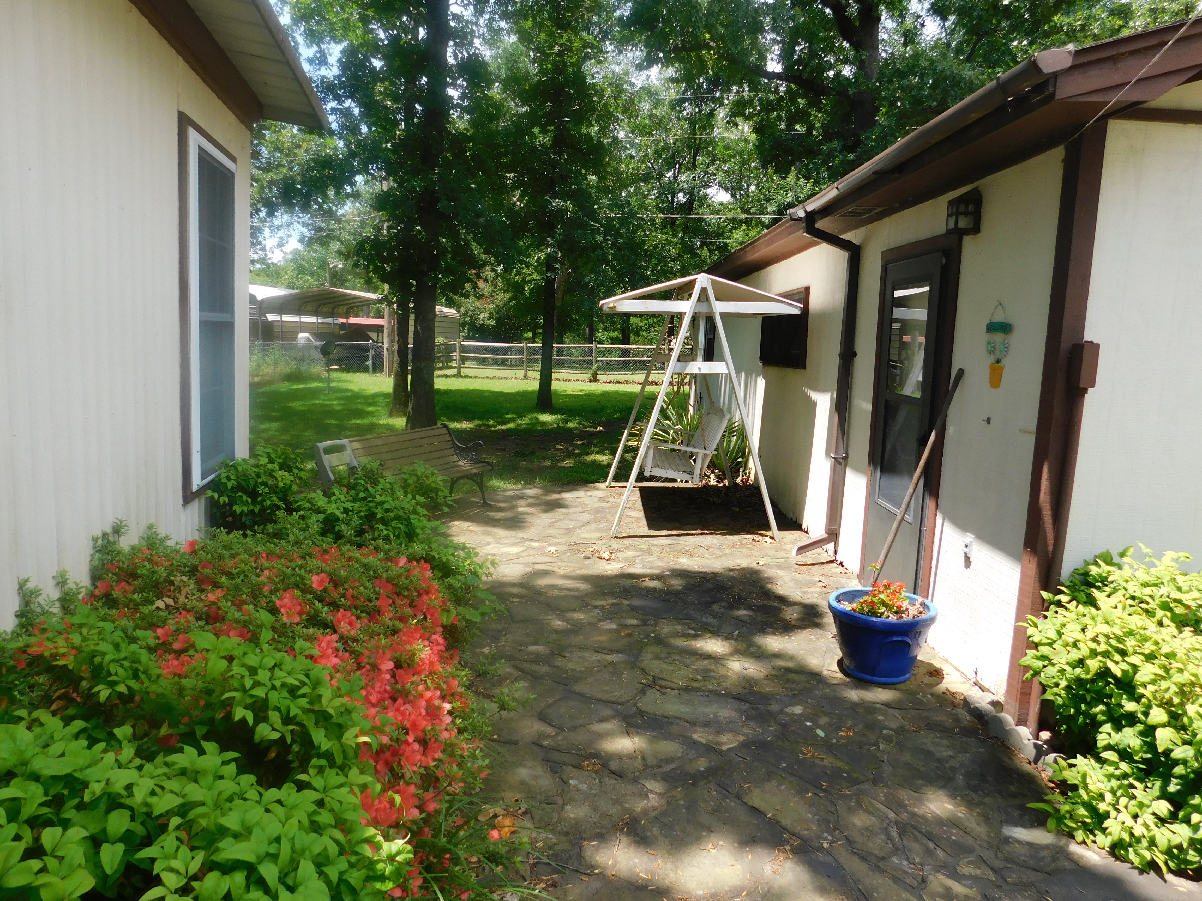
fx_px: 799
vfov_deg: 58.9
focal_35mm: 23
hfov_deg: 73.9
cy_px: 450
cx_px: 601
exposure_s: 1/640
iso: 125
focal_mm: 4
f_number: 3
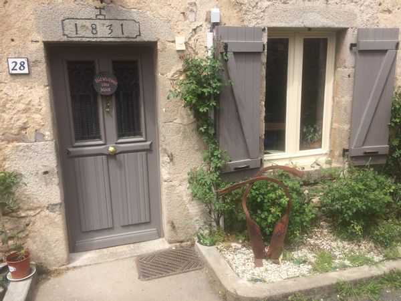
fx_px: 336
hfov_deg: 61.7
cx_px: 200
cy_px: 150
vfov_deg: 48.2
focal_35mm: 29
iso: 32
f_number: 2.2
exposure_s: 1/1026
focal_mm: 4.15
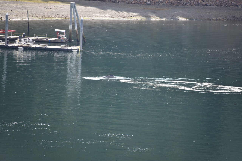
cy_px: 80
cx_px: 121
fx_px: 2017
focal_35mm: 300
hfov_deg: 6.9
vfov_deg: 4.6
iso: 450
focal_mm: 300
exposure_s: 1/640
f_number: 5.6
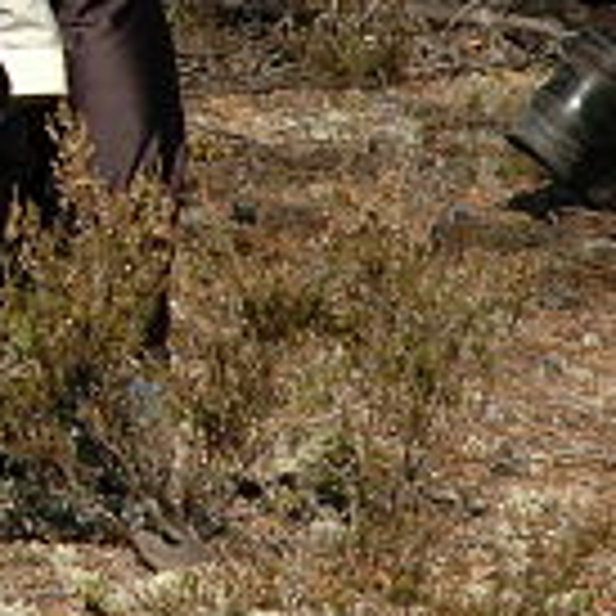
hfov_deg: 3.7
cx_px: -881
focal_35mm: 460
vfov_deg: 3.8
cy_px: -259
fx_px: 9261
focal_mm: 62
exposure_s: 1/320
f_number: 9
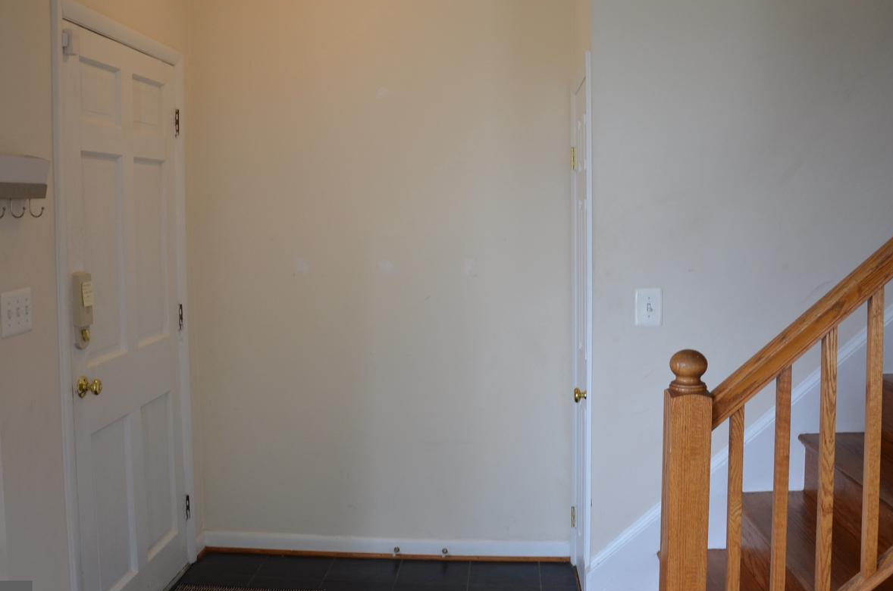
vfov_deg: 39.7
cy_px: 258
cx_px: 461
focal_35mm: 33
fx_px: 817
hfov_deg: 57.3
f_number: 4
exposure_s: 1/60
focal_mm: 18
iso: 450
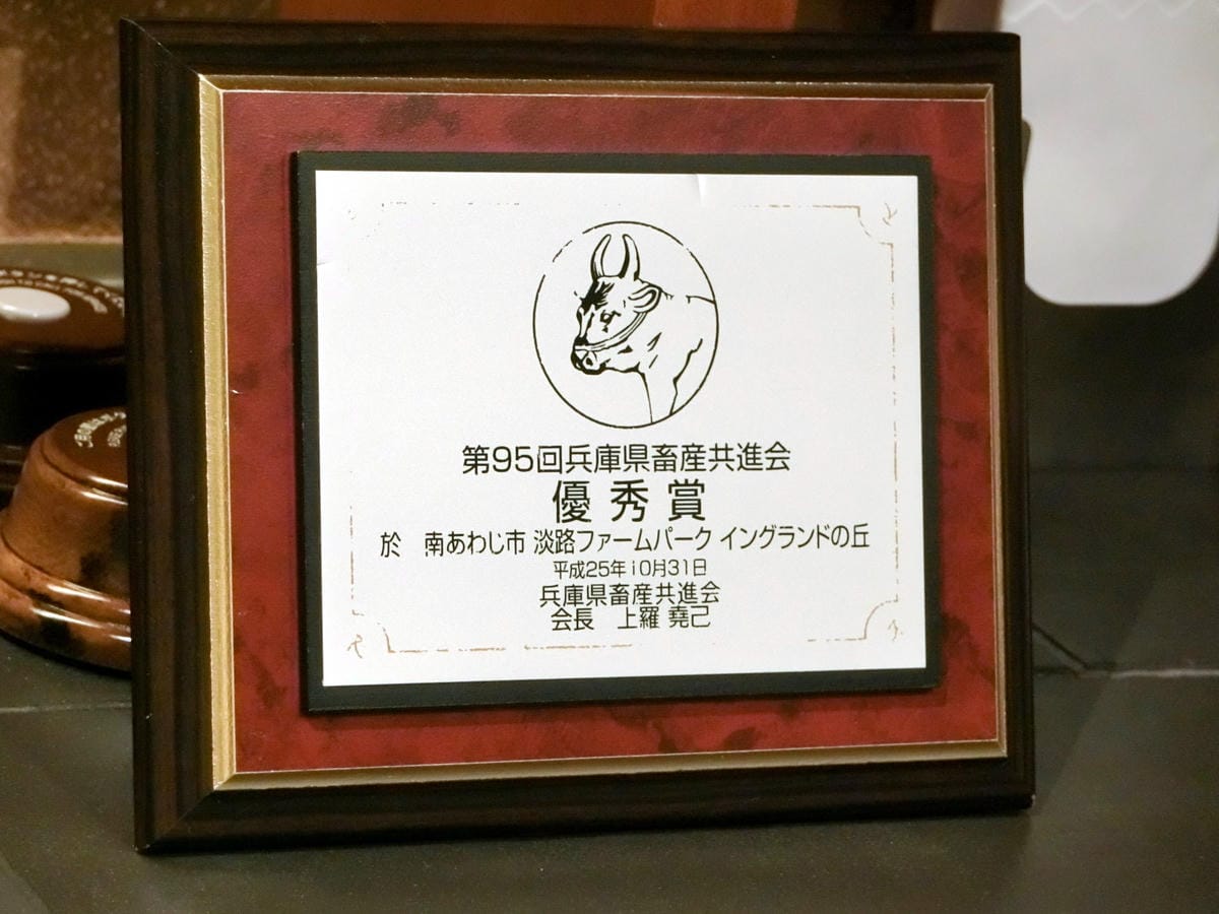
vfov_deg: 8.9
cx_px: 610
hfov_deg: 11.8
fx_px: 5881
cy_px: 457
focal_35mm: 167
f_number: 5
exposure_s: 1/25
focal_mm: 35.6
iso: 800
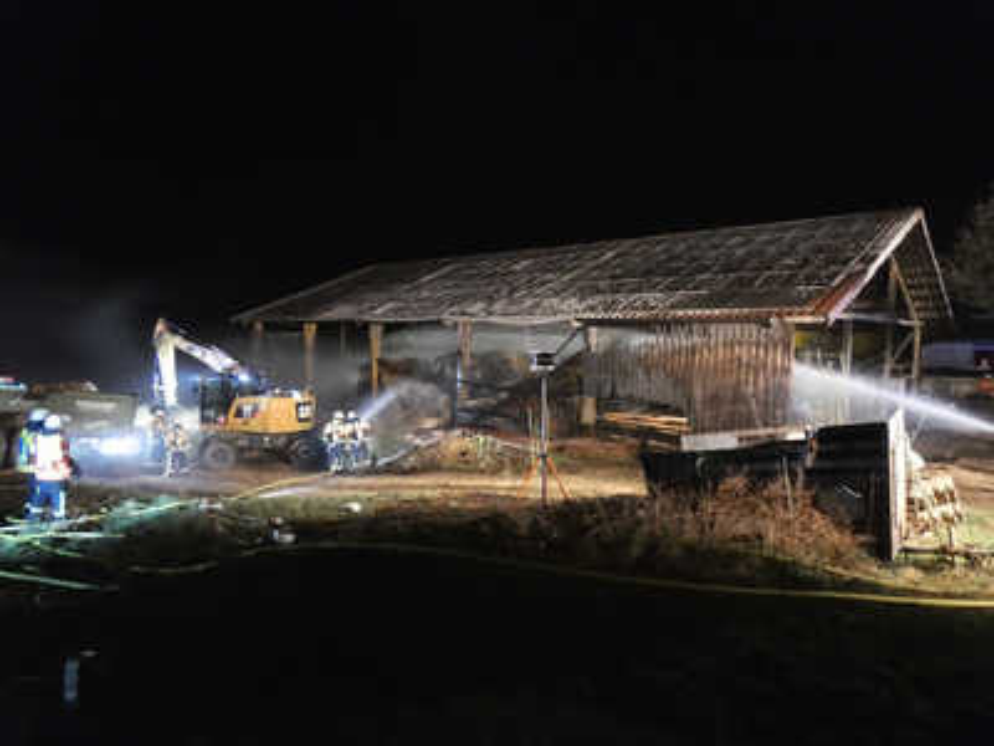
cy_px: 373
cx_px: 497
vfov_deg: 66.0
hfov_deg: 81.7
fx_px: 574
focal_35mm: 20
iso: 3200
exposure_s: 1/50
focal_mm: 3.6
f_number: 2.8
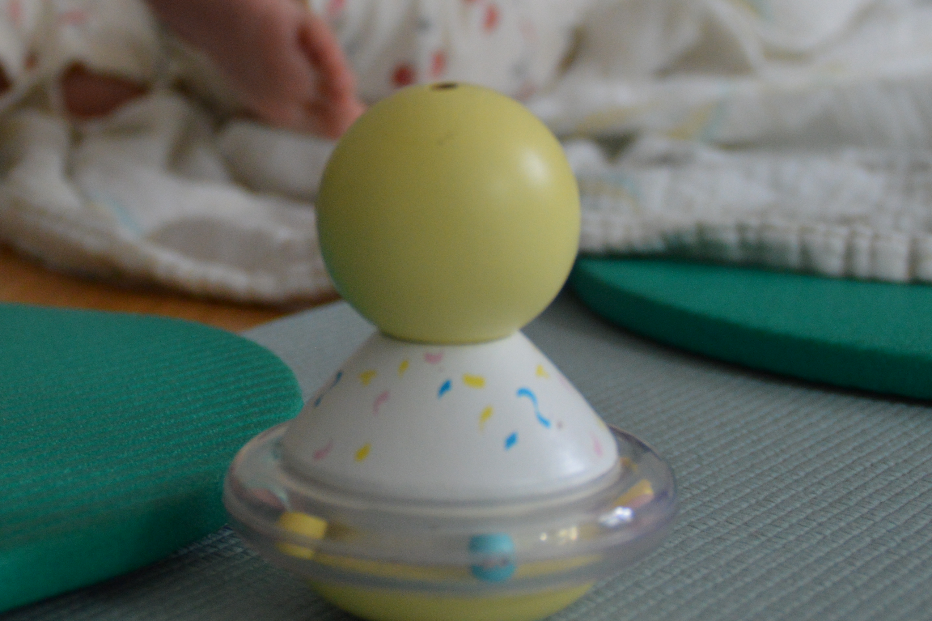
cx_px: 211
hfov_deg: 21.9
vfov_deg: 14.8
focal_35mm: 92
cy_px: 105
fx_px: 2378
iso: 1000
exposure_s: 1/60
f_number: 4.2
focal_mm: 35
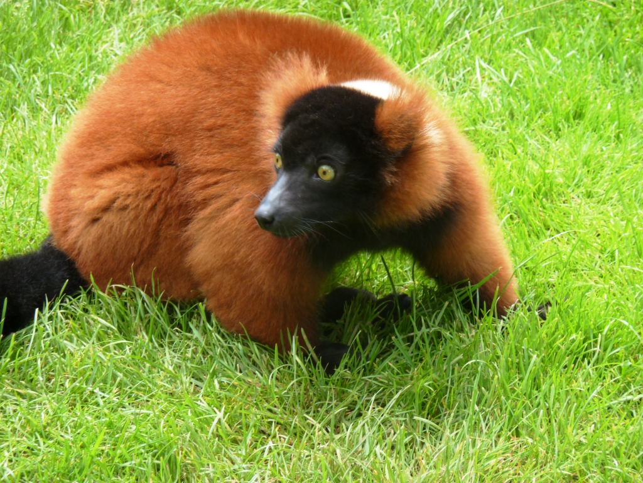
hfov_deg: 9.4
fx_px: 3901
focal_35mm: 210
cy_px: 242
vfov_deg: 7.1
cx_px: 322
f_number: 4.6
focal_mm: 34.4
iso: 80
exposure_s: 1/50
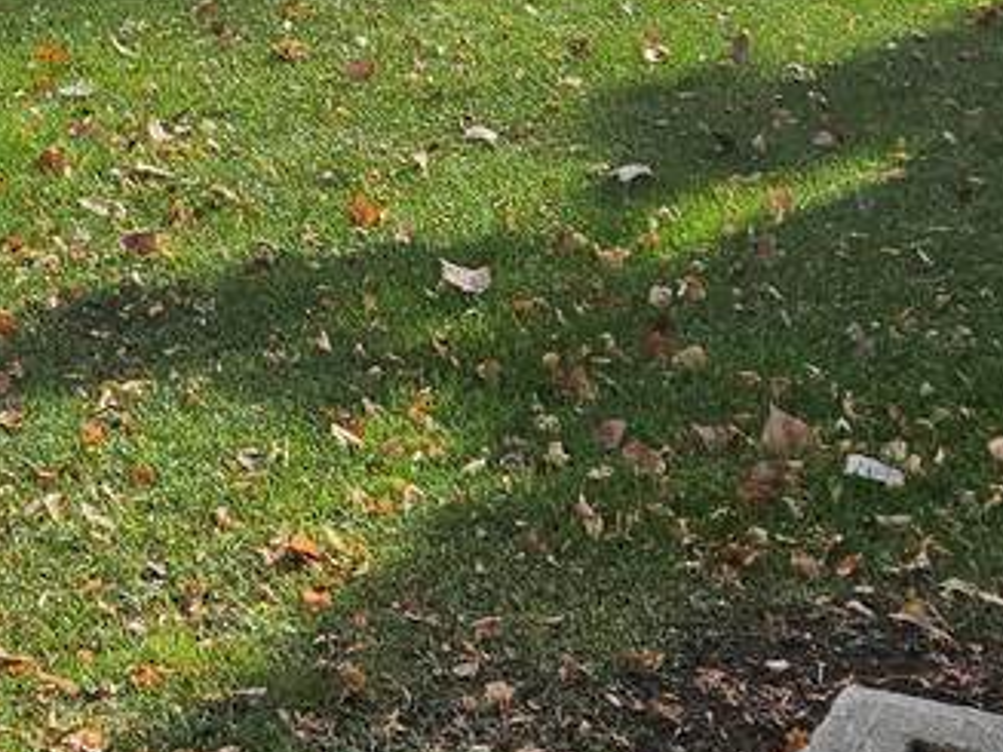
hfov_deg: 21.3
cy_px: -135
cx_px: 120
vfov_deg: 15.8
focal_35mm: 90
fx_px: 2607
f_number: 1.8
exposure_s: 1/2000
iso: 40
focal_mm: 5.4
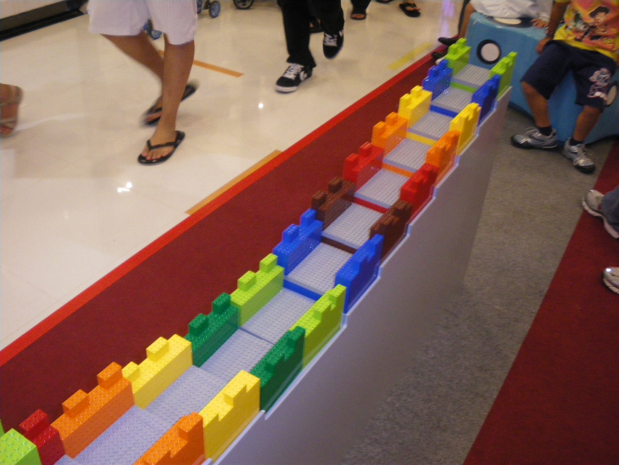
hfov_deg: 51.4
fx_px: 644
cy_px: 232
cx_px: 310
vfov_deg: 39.7
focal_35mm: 36
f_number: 3.5
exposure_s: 1/50
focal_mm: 6.3
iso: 400
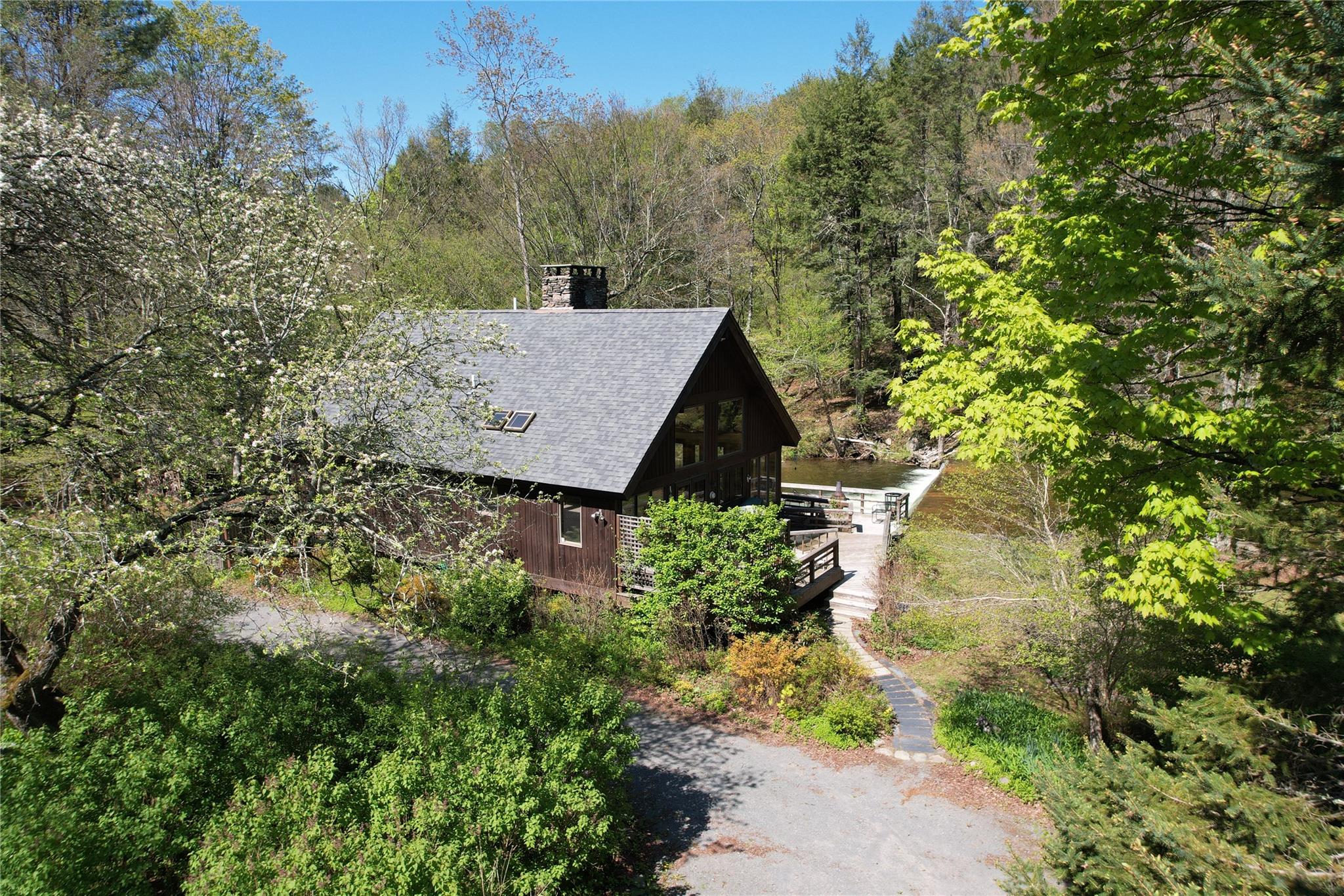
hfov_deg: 78.6
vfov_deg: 57.2
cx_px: 672
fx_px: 821
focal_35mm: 22
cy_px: 448
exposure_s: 1/1000
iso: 100
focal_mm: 8.38
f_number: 2.8
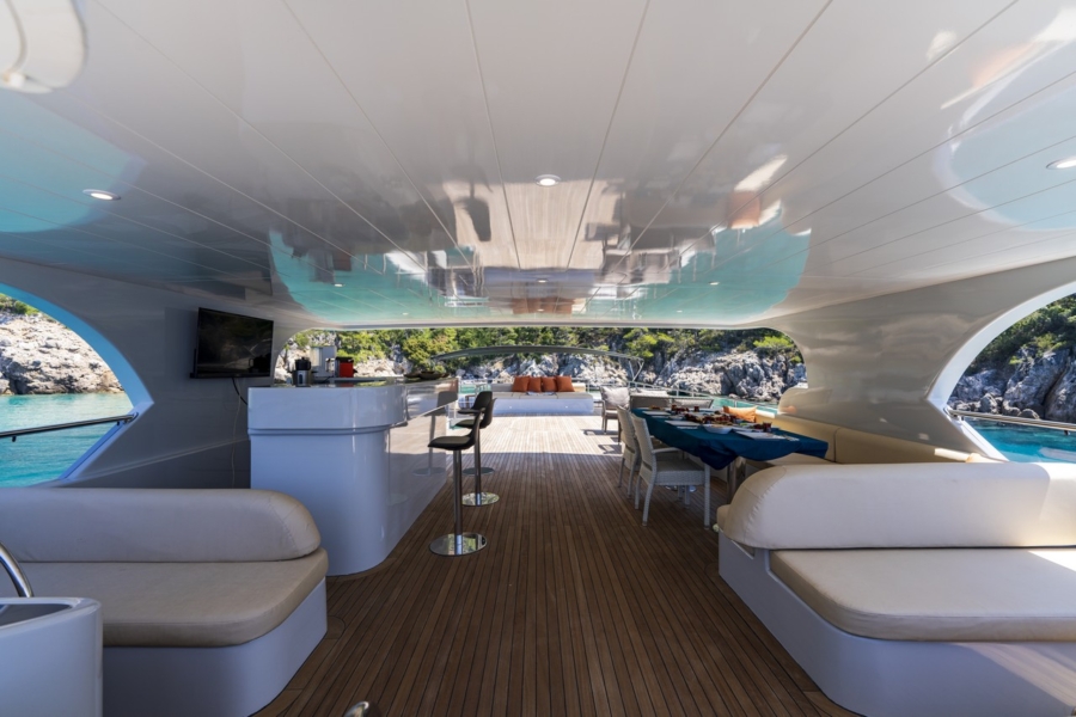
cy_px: 358
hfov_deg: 104.3
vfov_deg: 81.2
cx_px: 538
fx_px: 418
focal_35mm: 14
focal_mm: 14
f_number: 5
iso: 100
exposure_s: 1/250
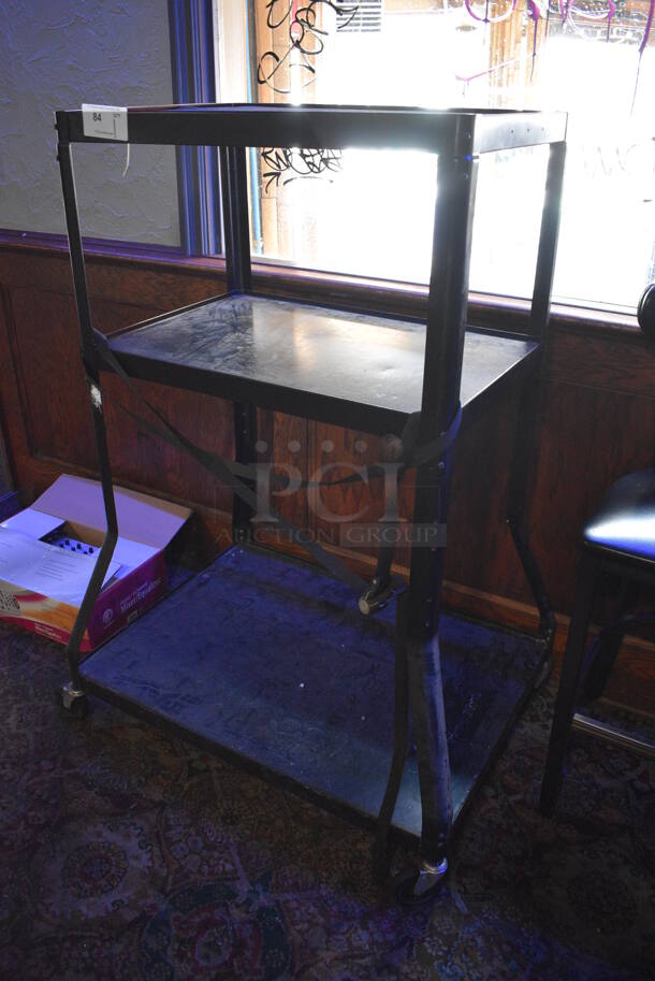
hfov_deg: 48.0
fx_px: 736
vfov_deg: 67.3
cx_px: 328
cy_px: 490
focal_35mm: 27
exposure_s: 1/30
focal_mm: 18
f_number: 3.5
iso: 2800
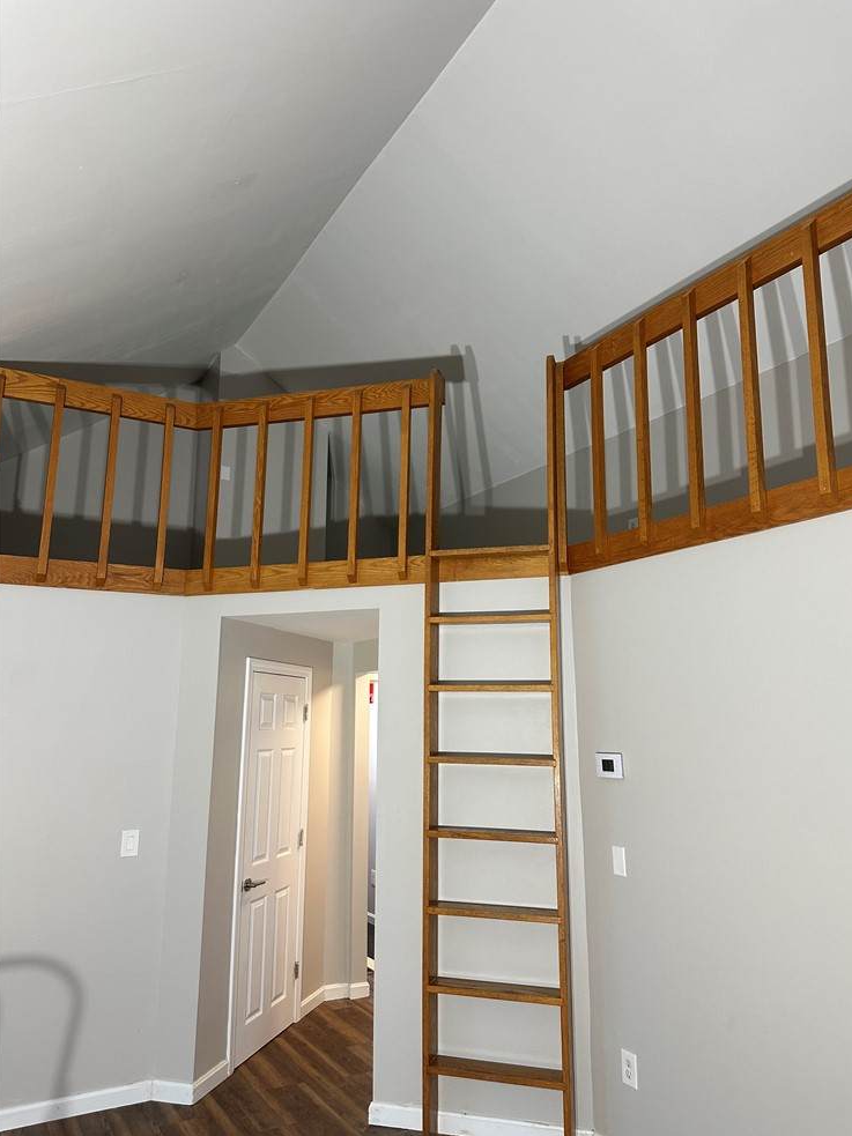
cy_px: 564
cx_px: 438
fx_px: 821
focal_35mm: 25
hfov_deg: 54.9
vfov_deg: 69.4
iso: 160
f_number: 1.78
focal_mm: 6.86
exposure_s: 1/120
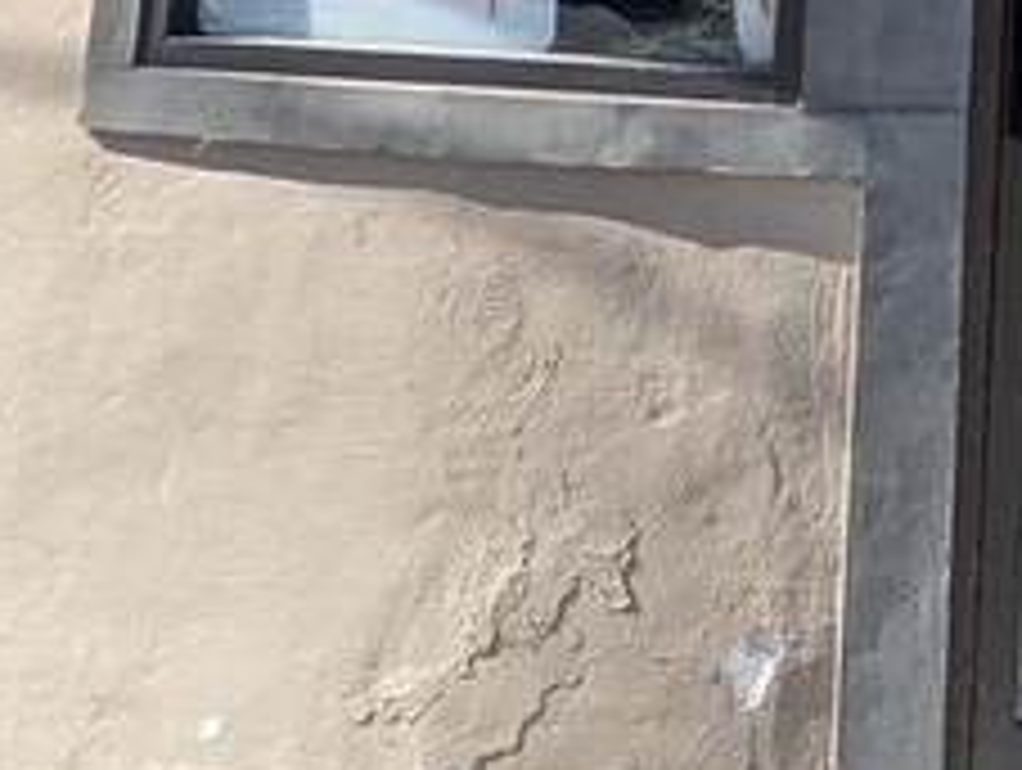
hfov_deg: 19.8
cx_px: 1375
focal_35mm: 90
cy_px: -901
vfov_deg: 13.4
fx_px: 2661
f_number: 2.2
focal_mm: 2.35
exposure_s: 1/551
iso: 51
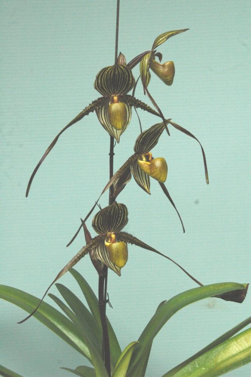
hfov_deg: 16.5
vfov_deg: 24.6
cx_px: 126
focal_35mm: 82
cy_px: 188
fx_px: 864
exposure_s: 1/800
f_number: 8
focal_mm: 55
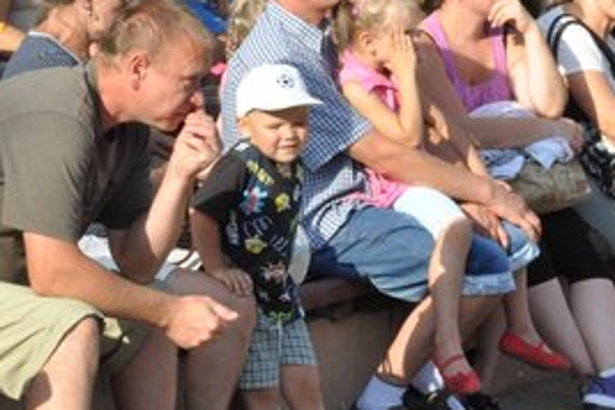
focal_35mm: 292
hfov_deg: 7.0
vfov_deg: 4.7
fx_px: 4988
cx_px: 675
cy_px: 14
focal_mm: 80
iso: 640
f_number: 29
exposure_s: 1/125
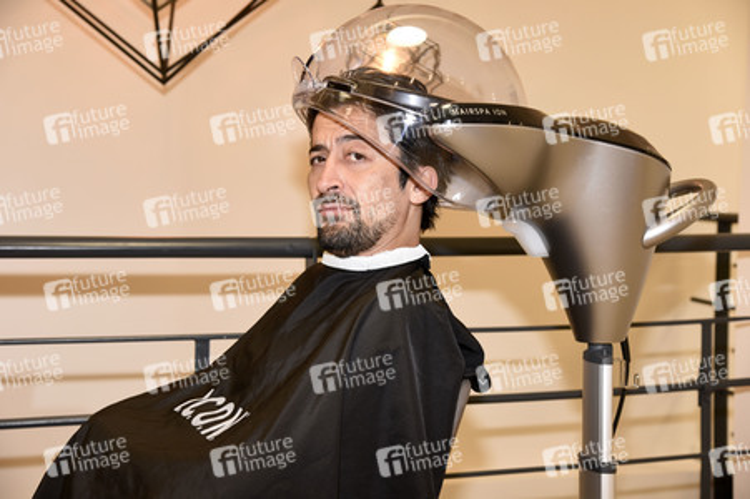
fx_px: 1353
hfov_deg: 31.0
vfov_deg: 20.9
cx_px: 375
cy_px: 250
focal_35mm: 65
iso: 1600
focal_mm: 65
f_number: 6.3
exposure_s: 1/125
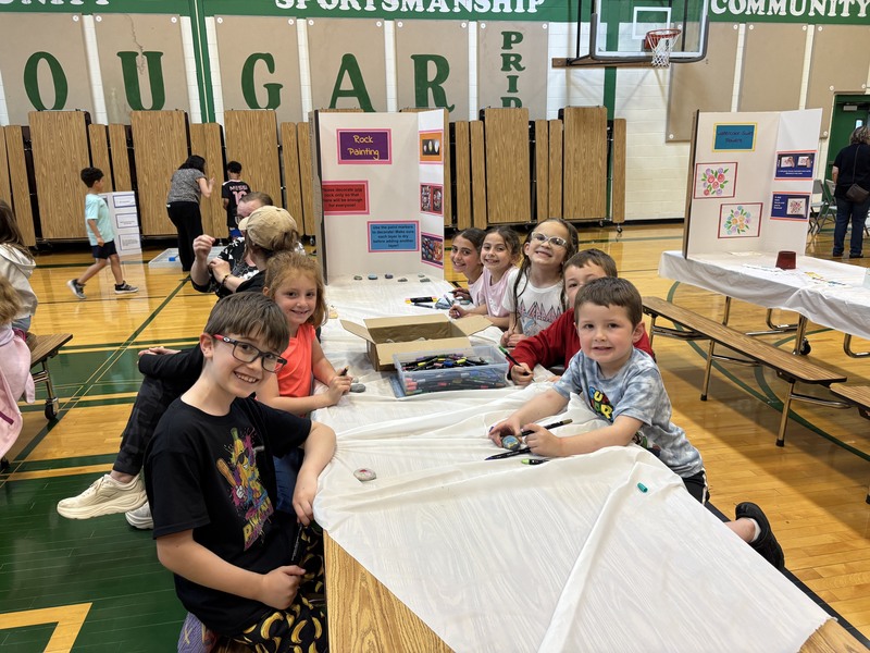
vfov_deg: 53.1
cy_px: 326
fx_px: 653
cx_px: 435
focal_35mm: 26
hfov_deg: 67.3
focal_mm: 5.96
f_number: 1.6
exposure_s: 1/63
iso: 125
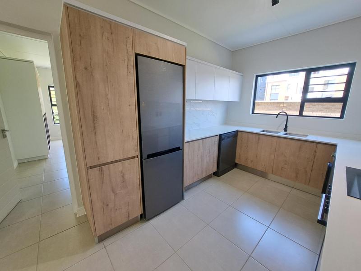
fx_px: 136
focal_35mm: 13
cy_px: 136
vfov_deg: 89.9
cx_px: 180
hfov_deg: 106.2
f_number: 2.2
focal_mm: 1.74
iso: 50
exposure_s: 1/50
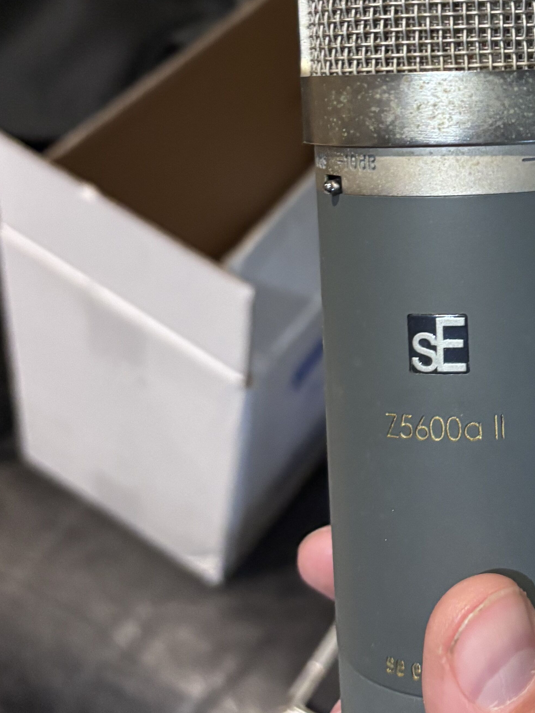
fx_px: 1175
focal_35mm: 57
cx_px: 515
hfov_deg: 24.7
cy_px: 154
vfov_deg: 32.9
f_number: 1.6
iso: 640
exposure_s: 1/35
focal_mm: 5.96
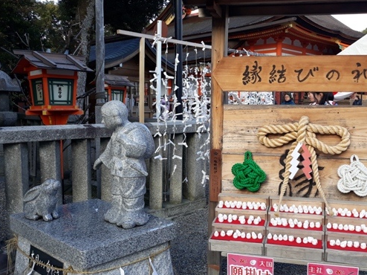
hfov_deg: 52.4
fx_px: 371
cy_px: 149
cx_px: 215
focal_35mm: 35
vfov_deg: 40.6
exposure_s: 1/243
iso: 40
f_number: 1.7
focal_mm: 3.71
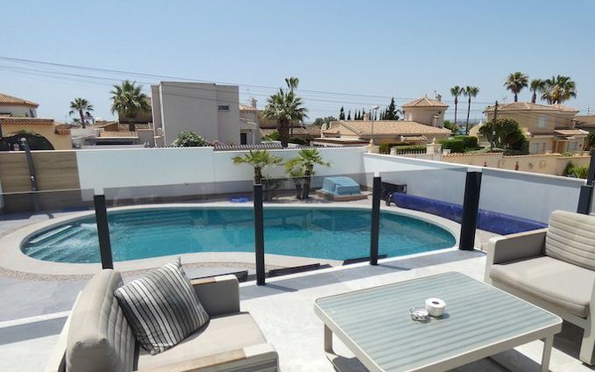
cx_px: 295
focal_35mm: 22
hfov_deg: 79.7
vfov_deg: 54.9
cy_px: 210
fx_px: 357
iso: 80
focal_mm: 3.6
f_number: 2.8
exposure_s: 1/2000
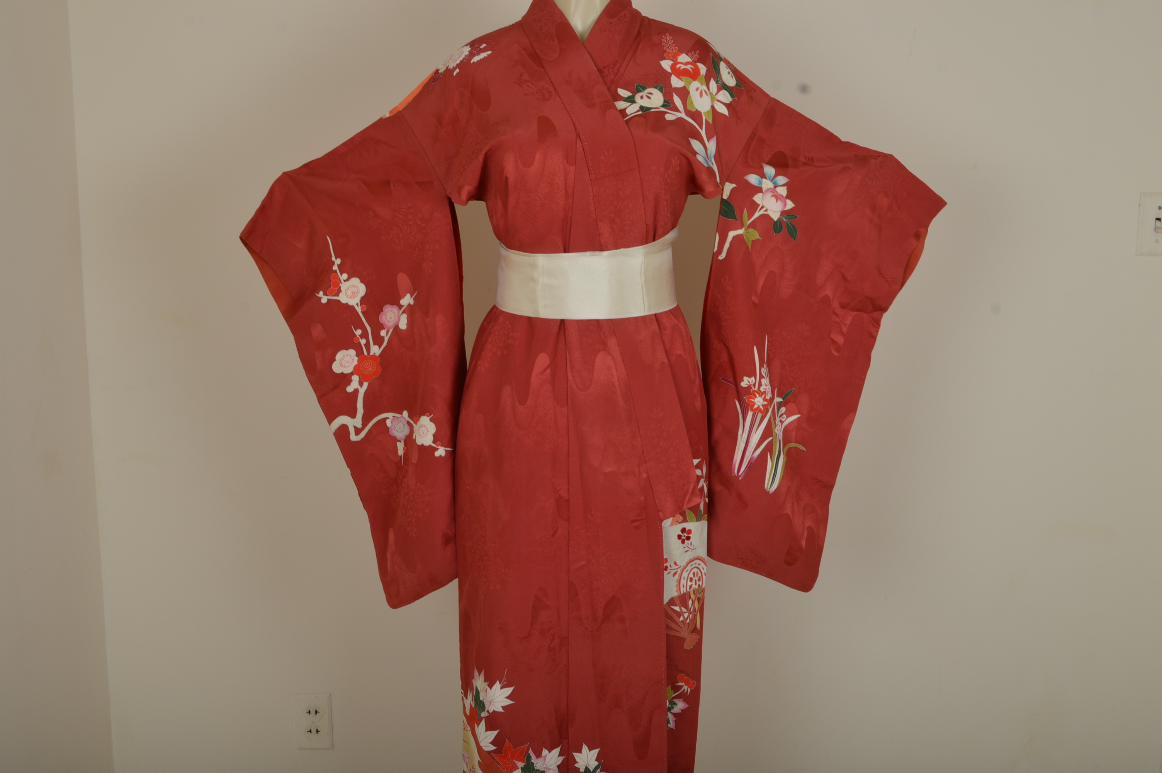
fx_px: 1258
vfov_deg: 34.1
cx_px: 581
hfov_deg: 49.6
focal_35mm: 39
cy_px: 386
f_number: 11
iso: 100
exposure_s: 1/200
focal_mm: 26
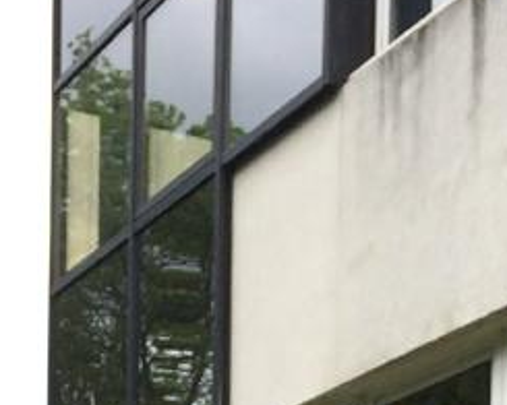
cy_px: 897
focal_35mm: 148
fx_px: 2221
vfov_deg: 9.5
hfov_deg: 13.0
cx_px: 137
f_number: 2.2
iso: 32
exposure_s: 1/1140
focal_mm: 4.15
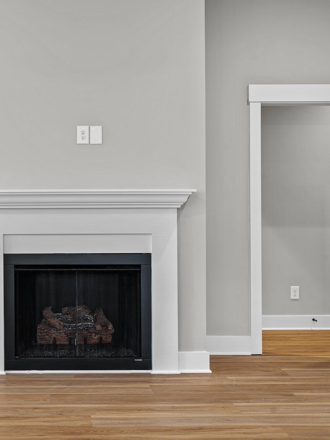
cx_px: 77
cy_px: 220
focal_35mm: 51
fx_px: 648
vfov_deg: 37.5
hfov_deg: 28.1
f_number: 8
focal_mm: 35
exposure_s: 3.2
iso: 320
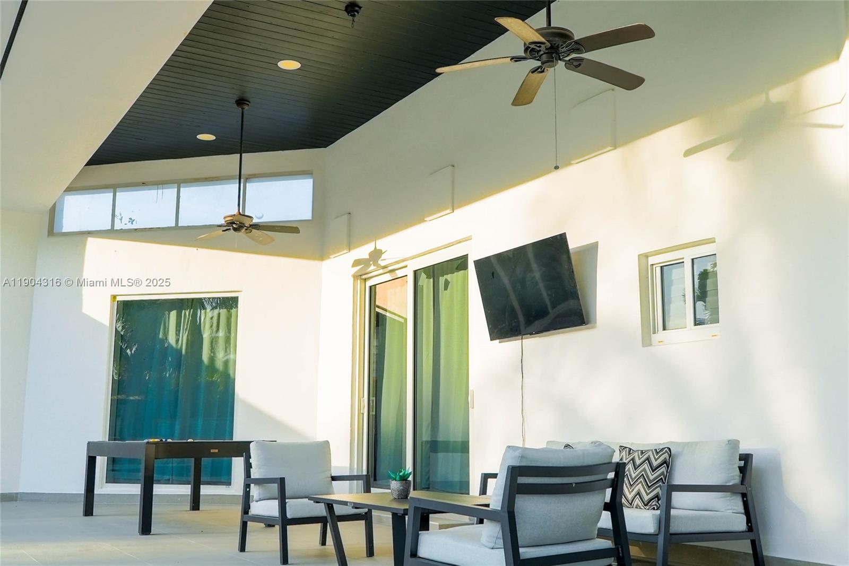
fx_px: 849
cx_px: 424
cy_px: 283
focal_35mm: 36
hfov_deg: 53.1
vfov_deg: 36.9
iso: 640
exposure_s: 1/400
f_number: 5
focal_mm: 24
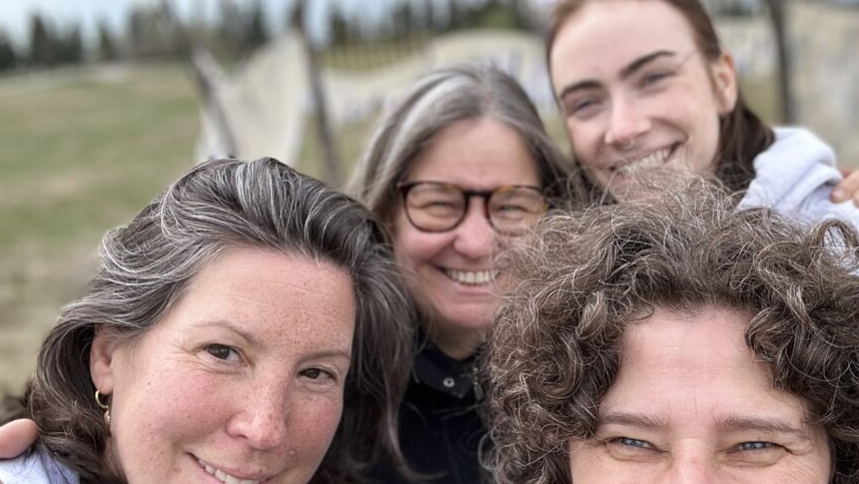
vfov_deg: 30.3
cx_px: 509
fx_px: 888
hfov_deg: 51.3
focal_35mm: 39
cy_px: 314
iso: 25
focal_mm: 2.69
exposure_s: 1/614
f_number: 1.9
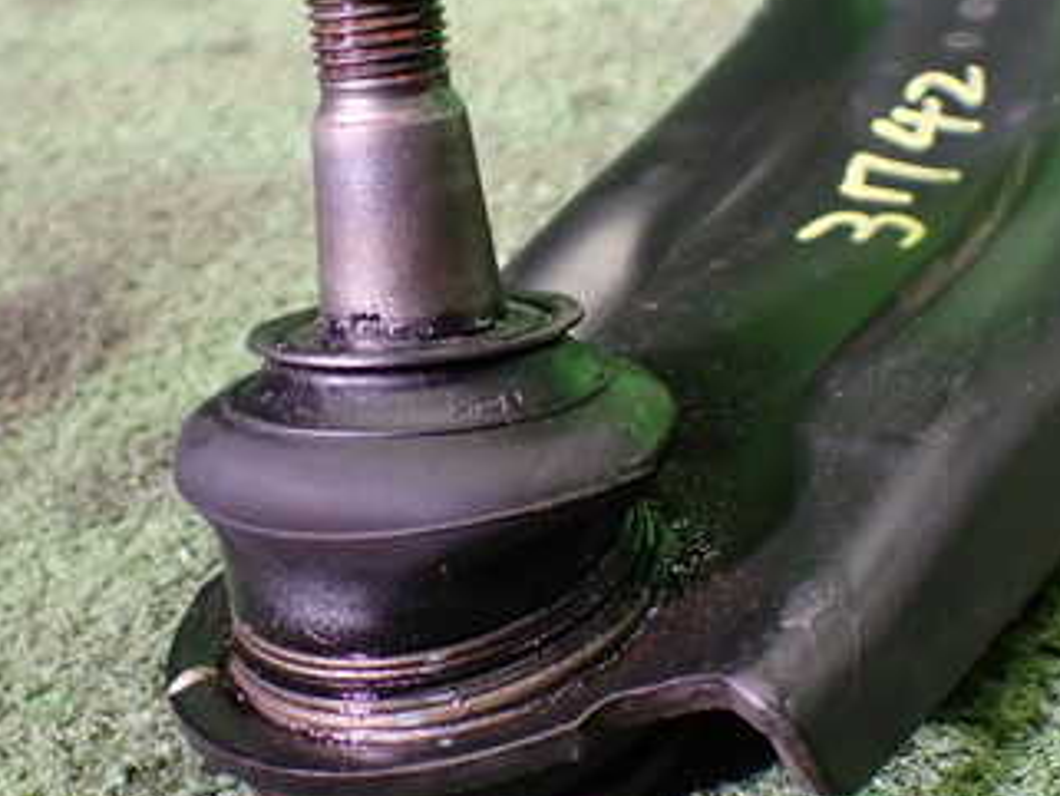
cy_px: 347
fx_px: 1715
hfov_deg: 34.3
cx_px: 485
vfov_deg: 26.1
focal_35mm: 56
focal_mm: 5.4
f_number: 2.3
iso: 400
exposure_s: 1/125
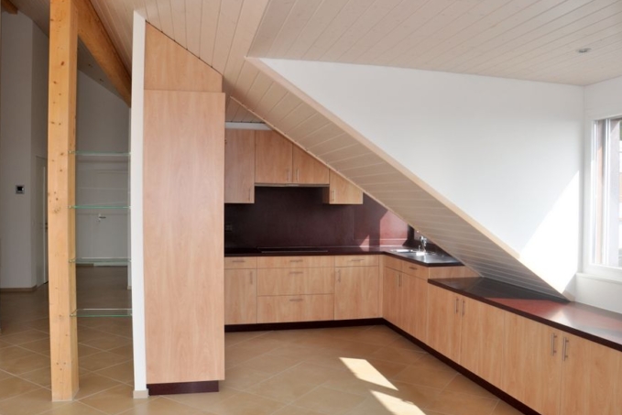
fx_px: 484
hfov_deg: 65.5
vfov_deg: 46.4
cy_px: 207
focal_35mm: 28
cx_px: 308
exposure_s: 1/200
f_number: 7.1
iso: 200
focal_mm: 18
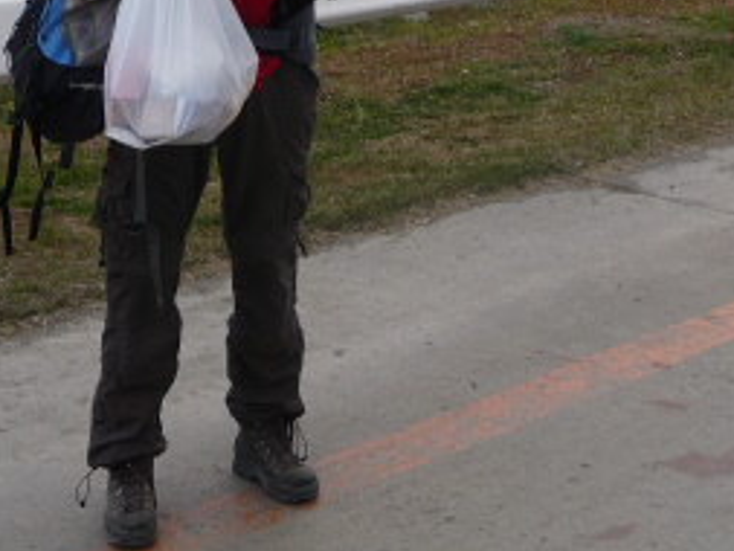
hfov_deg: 20.1
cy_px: -116
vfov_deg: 14.9
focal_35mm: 96
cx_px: 618
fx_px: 2037
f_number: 3.8
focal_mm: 6.3
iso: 100
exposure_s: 1/80
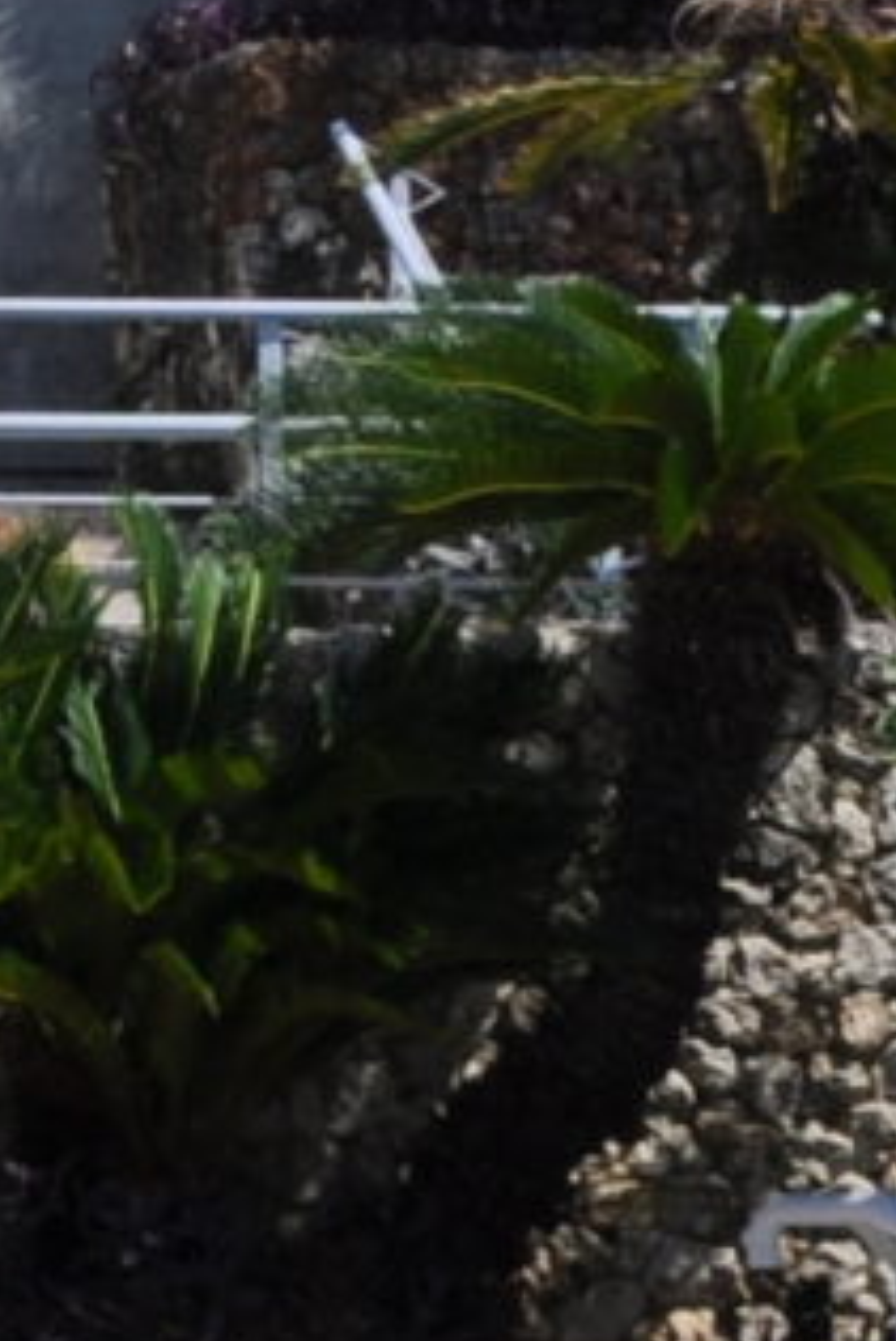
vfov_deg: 7.0
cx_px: -2017
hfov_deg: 4.5
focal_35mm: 291
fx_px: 10851
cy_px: -764
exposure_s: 1/400
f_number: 10
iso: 200
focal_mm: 24
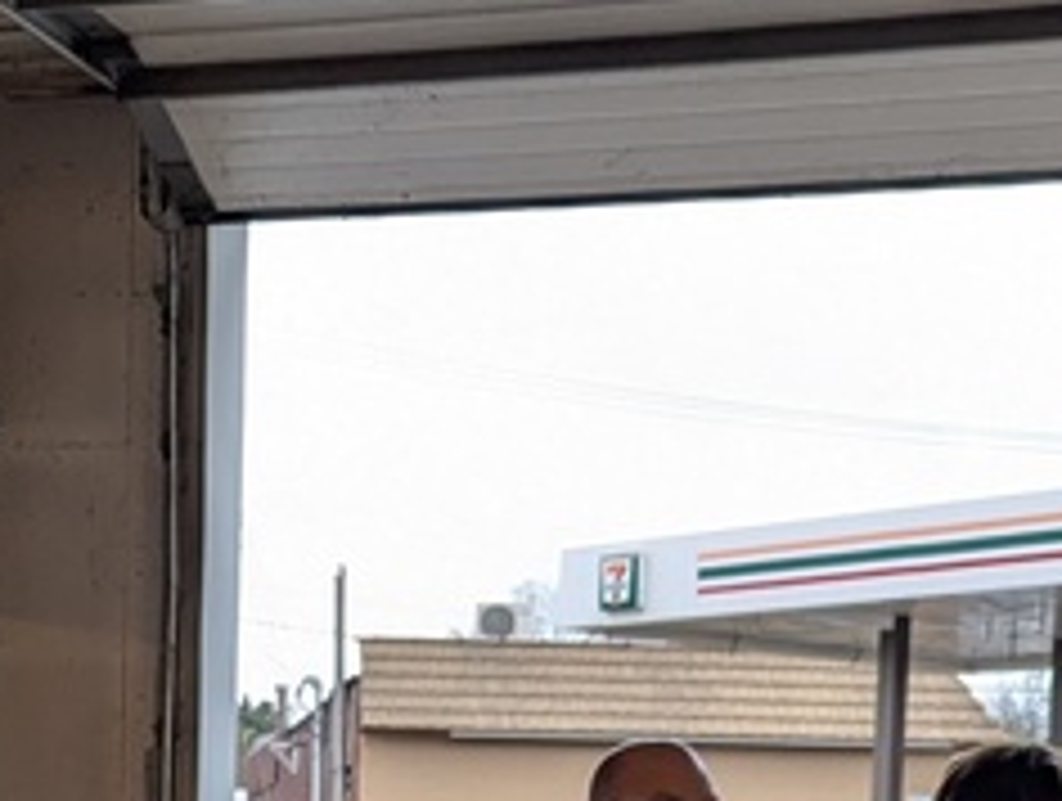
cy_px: 1312
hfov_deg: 18.7
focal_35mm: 104
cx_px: 194
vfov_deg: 13.2
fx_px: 3197
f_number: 1.85
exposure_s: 1/112
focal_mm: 6.81
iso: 56
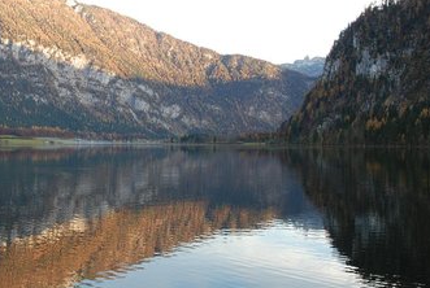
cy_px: 134
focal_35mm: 49
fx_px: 586
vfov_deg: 27.6
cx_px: 110
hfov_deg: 39.3
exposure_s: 1/60
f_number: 4
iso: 100
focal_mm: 18
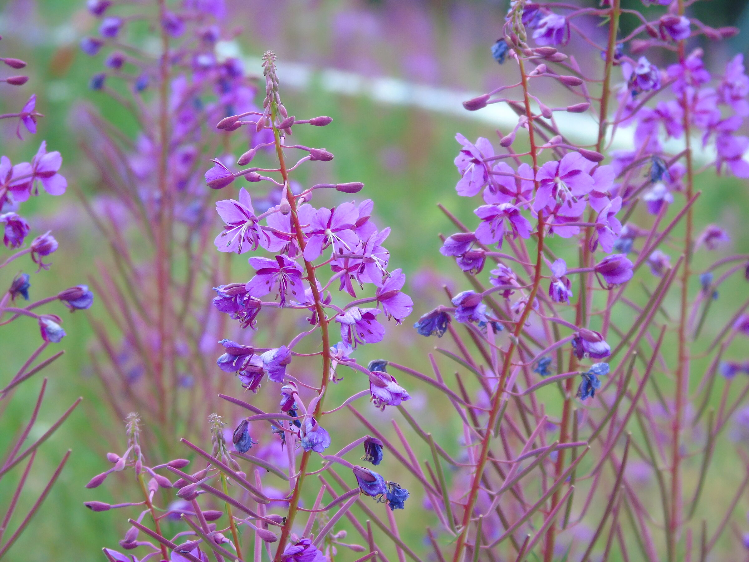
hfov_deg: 6.3
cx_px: 374
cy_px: 281
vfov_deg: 4.7
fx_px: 6859
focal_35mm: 317
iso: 250
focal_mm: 57
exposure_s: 1/125
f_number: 5.1
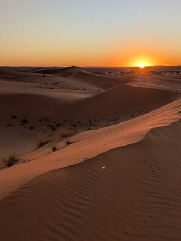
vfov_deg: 52.5
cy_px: 115
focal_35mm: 35
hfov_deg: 40.2
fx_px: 243
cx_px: 124
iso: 48
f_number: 1.85
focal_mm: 6.81
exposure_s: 1/1795
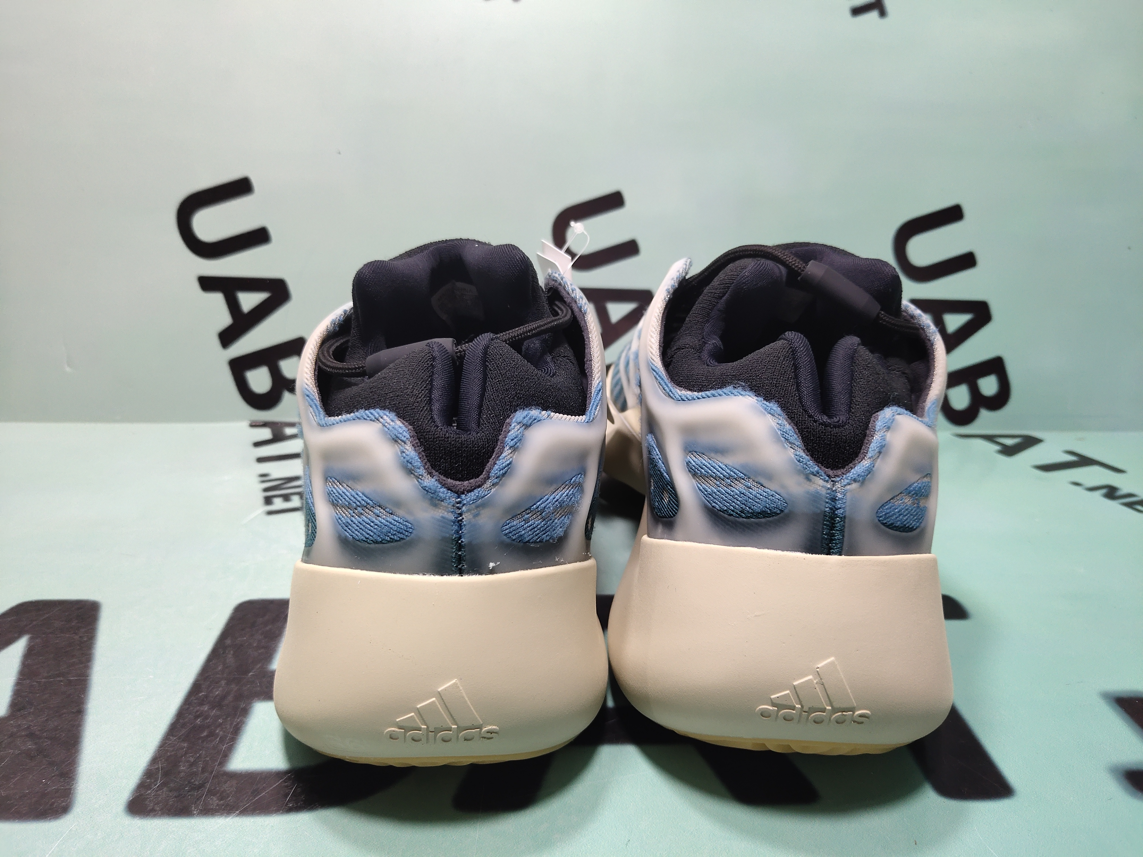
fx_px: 991
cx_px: 572
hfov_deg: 60.0
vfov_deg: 46.8
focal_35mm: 30
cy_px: 428
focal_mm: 4.35
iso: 141
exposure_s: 1/100
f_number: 1.79
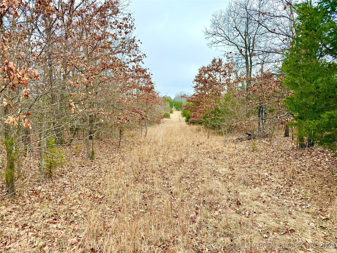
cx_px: 168
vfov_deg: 56.8
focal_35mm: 24
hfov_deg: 71.6
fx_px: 234
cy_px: 126
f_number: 1.78
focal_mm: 6.76
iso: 100
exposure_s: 1/1361
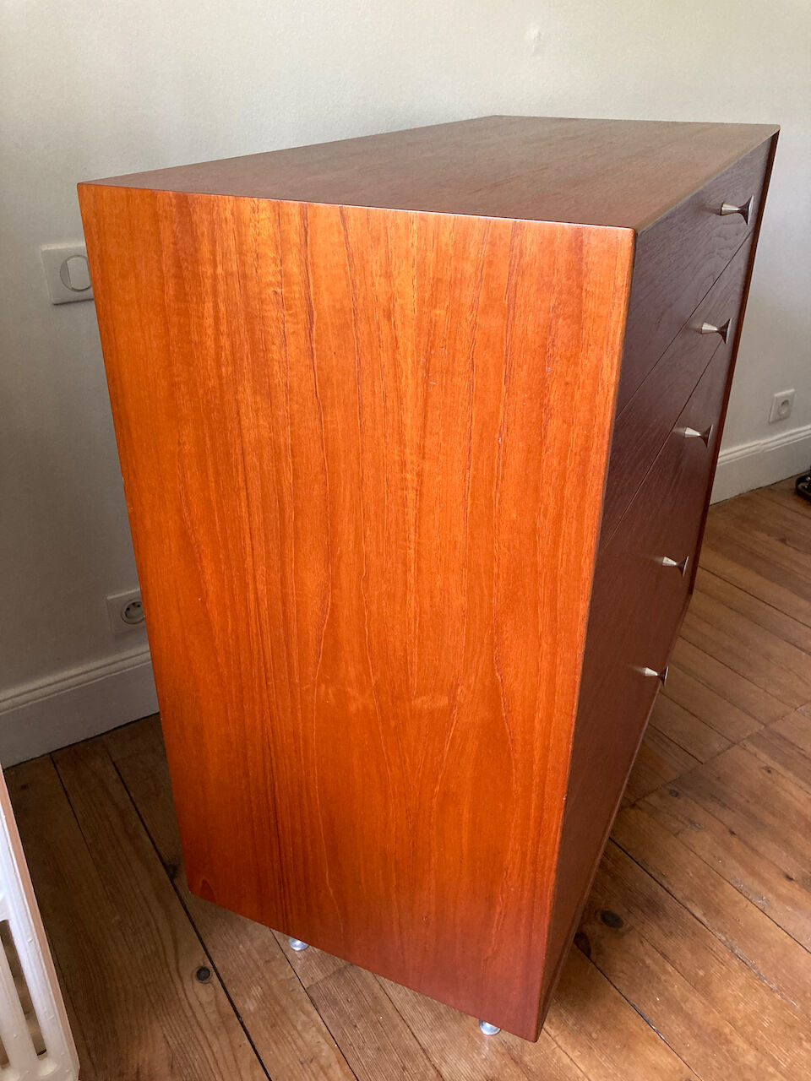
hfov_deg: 49.7
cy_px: 540
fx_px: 875
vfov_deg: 63.4
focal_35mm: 28
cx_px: 406
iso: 250
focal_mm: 3.99
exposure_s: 1/60
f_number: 1.8
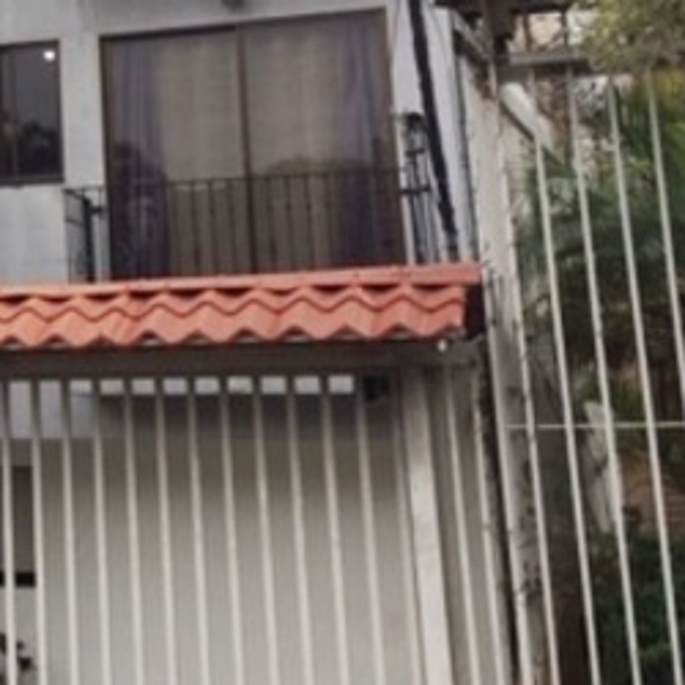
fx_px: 1836
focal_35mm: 82
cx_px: -203
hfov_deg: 19.5
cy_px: 27
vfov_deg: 20.6
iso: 32
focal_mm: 4.15
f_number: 2.2
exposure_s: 1/842
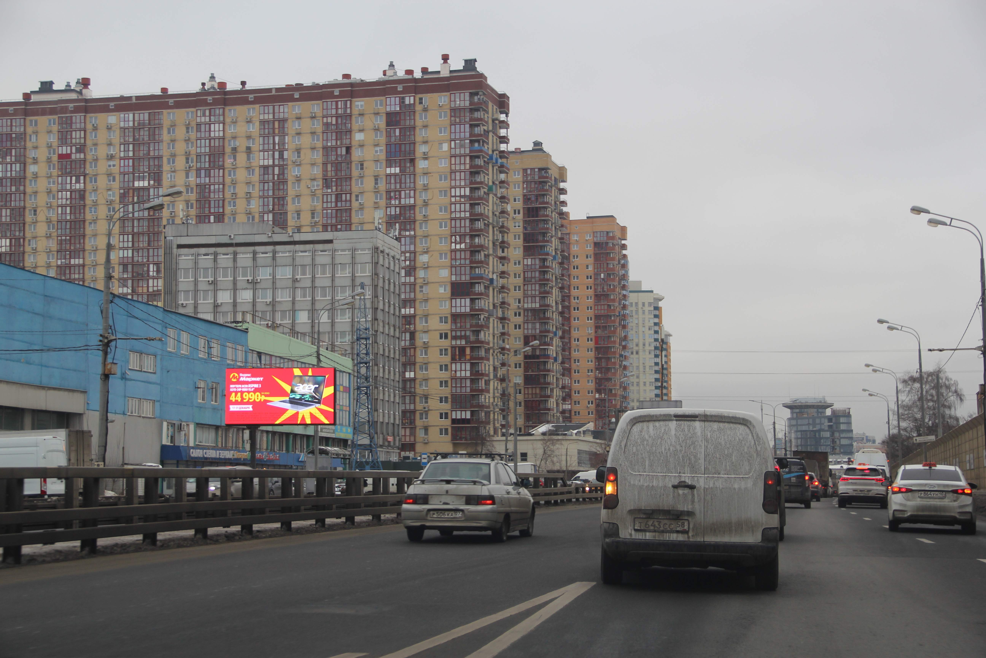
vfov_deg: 23.0
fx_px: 1616
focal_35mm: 59
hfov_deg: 33.9
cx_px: 493
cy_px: 329
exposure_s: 1/80
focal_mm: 38
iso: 100
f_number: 5
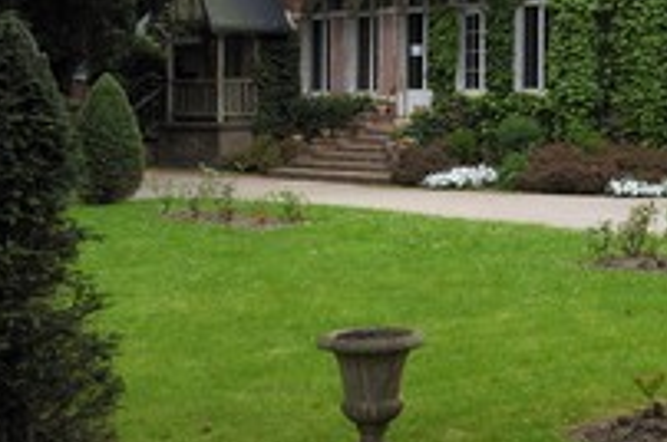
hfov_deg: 26.5
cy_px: 86
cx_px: 535
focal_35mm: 75
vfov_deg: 18.0
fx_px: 1387
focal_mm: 36
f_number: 5.6
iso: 400
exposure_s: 1/100
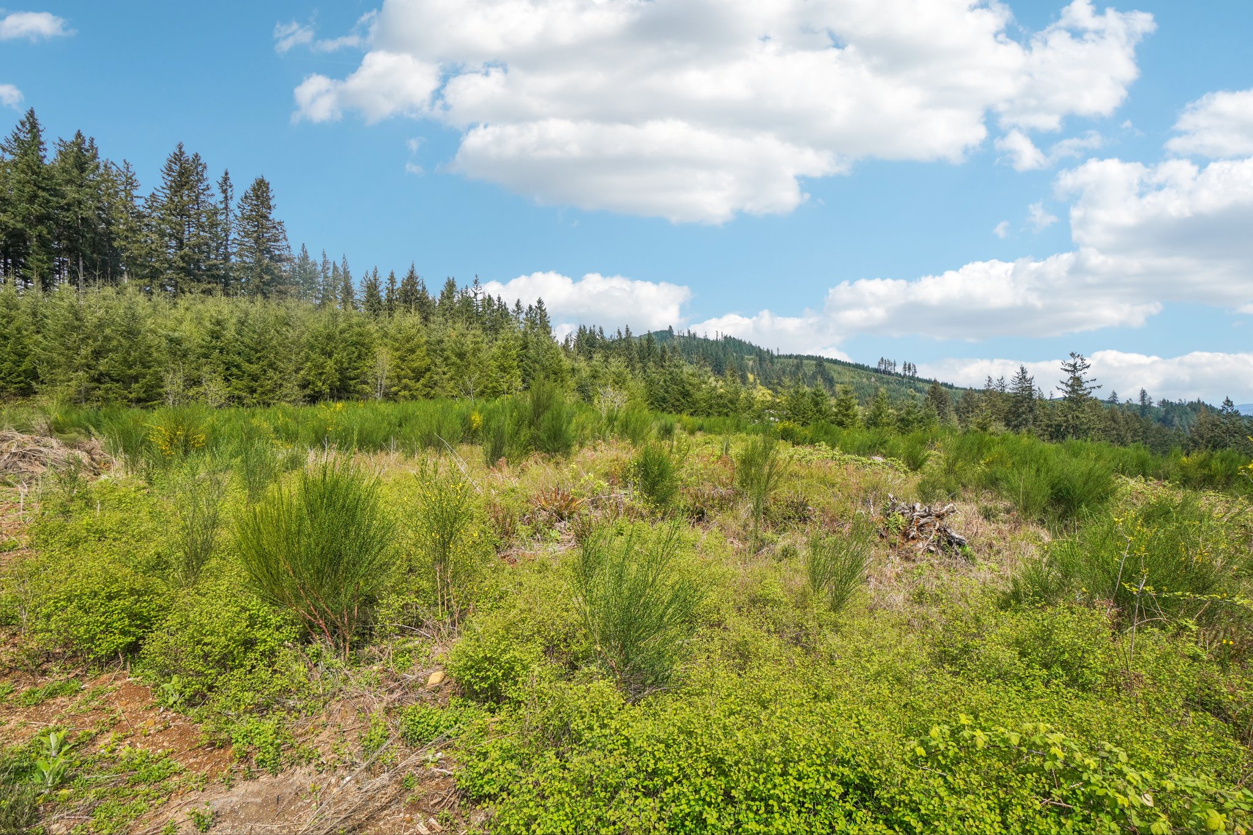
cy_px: 418
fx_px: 626
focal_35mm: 18
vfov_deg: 67.4
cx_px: 626
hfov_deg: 90.0
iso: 400
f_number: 8
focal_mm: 12
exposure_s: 1/1000
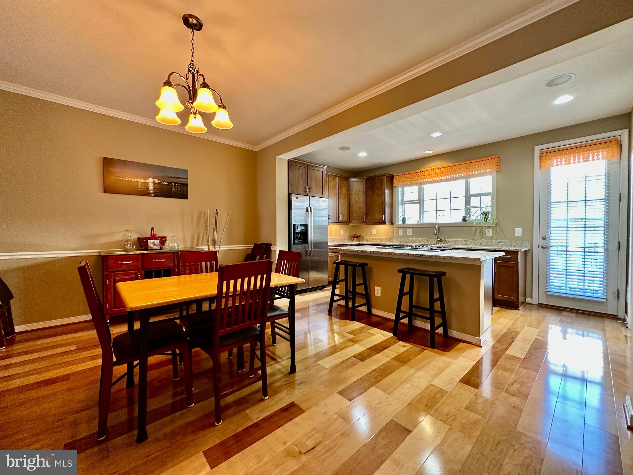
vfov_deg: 85.7
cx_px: 316
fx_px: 256
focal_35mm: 14
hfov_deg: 102.1
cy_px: 238
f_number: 2.2
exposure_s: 1/60
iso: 320
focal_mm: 2.22
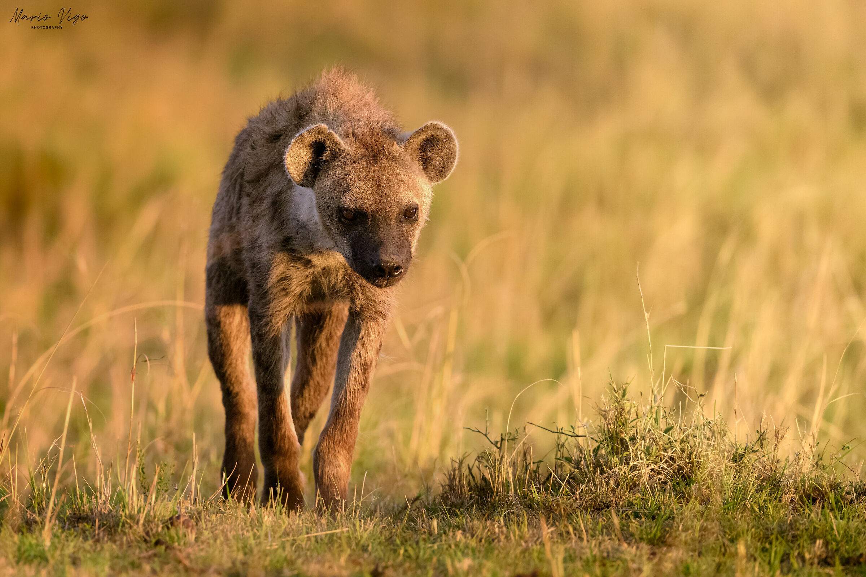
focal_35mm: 500
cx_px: 433
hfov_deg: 4.1
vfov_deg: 2.7
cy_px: 288
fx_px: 12027
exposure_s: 1/800
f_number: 5.6
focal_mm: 500
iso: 3200
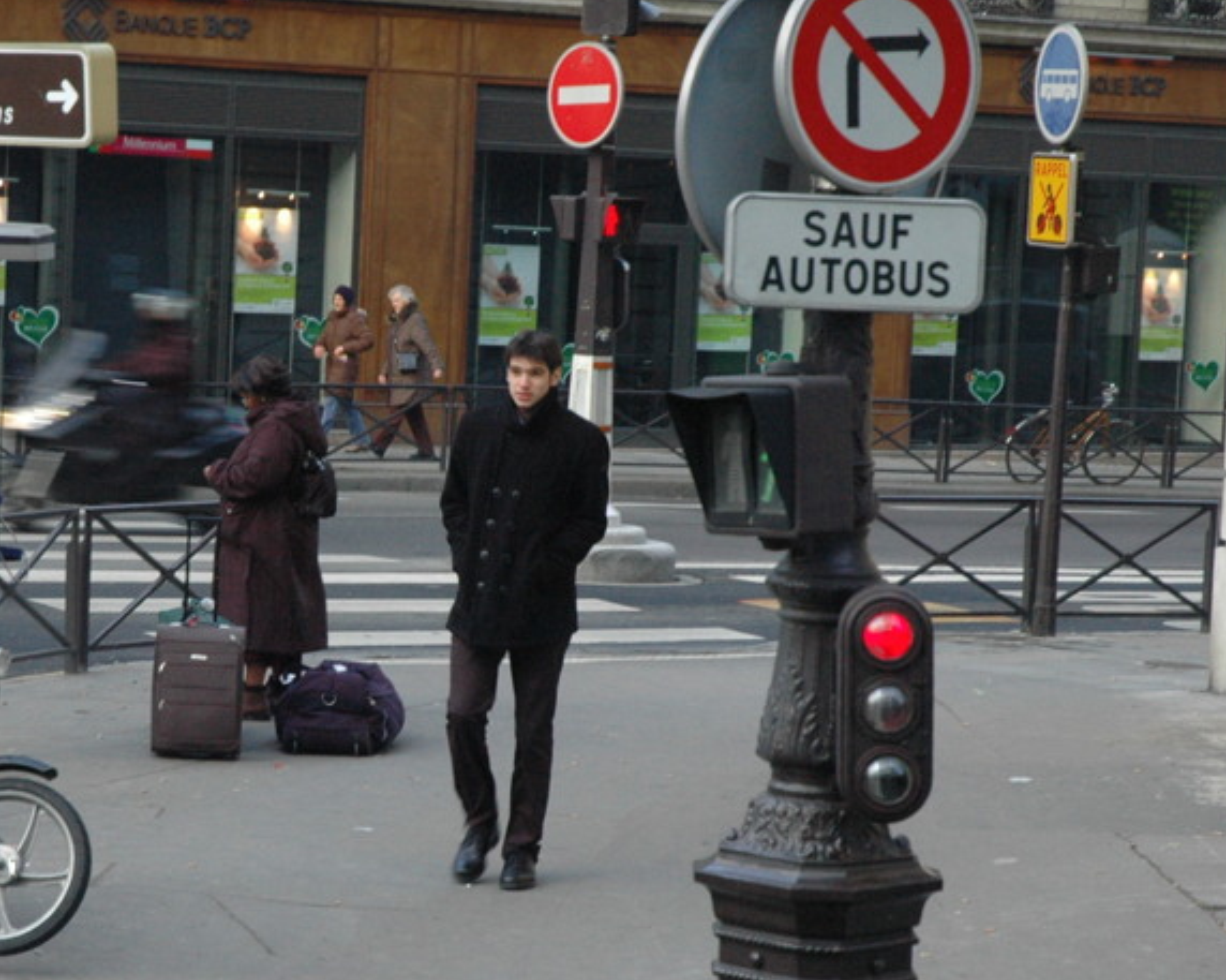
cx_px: 394
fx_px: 4751
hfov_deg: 14.7
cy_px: 525
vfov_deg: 11.8
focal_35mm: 131
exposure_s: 1/50
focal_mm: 52
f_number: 4.5
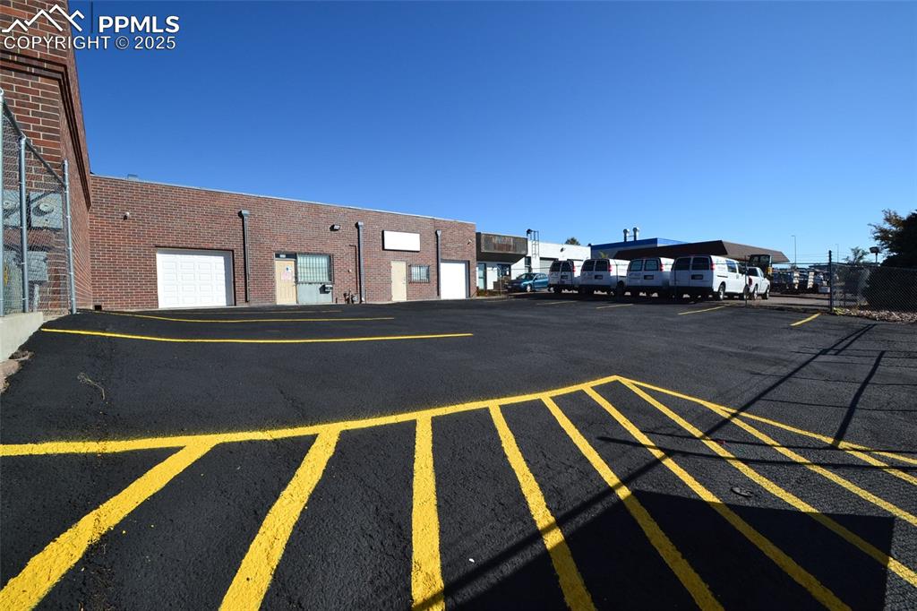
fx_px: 382
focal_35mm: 15
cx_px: 458
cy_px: 306
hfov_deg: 100.4
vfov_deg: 77.3
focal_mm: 10
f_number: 11
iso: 400
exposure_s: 1/400
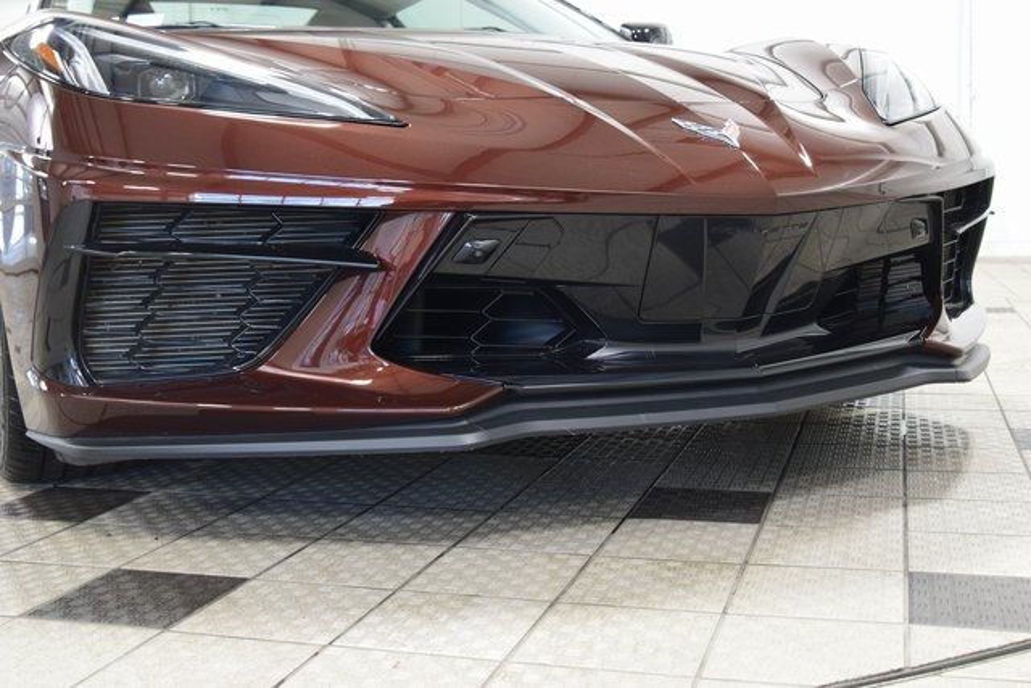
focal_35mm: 45
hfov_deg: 43.6
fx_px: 1289
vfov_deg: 29.9
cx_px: 516
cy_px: 344
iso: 1100
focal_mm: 30
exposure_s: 1/15
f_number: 6.3
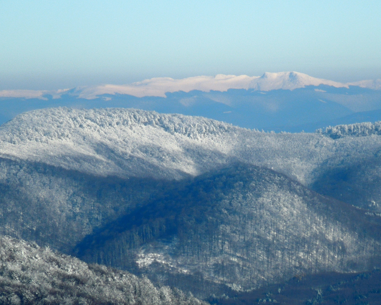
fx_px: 4590
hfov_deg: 4.8
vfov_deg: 3.8
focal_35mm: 407
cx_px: 230
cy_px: 142
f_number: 5.1
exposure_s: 1/800
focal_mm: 43.4
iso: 100
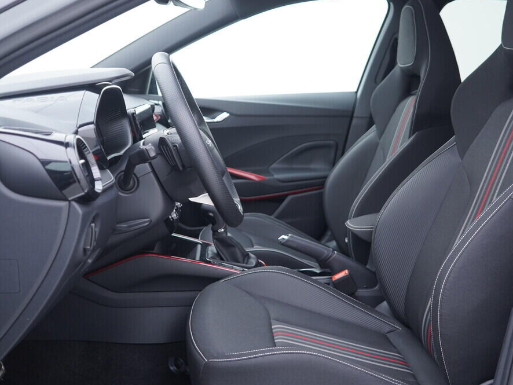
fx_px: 593
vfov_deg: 36.0
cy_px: 196
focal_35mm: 40
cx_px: 277
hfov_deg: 46.7
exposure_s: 1/40
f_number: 2.8
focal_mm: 24
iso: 250
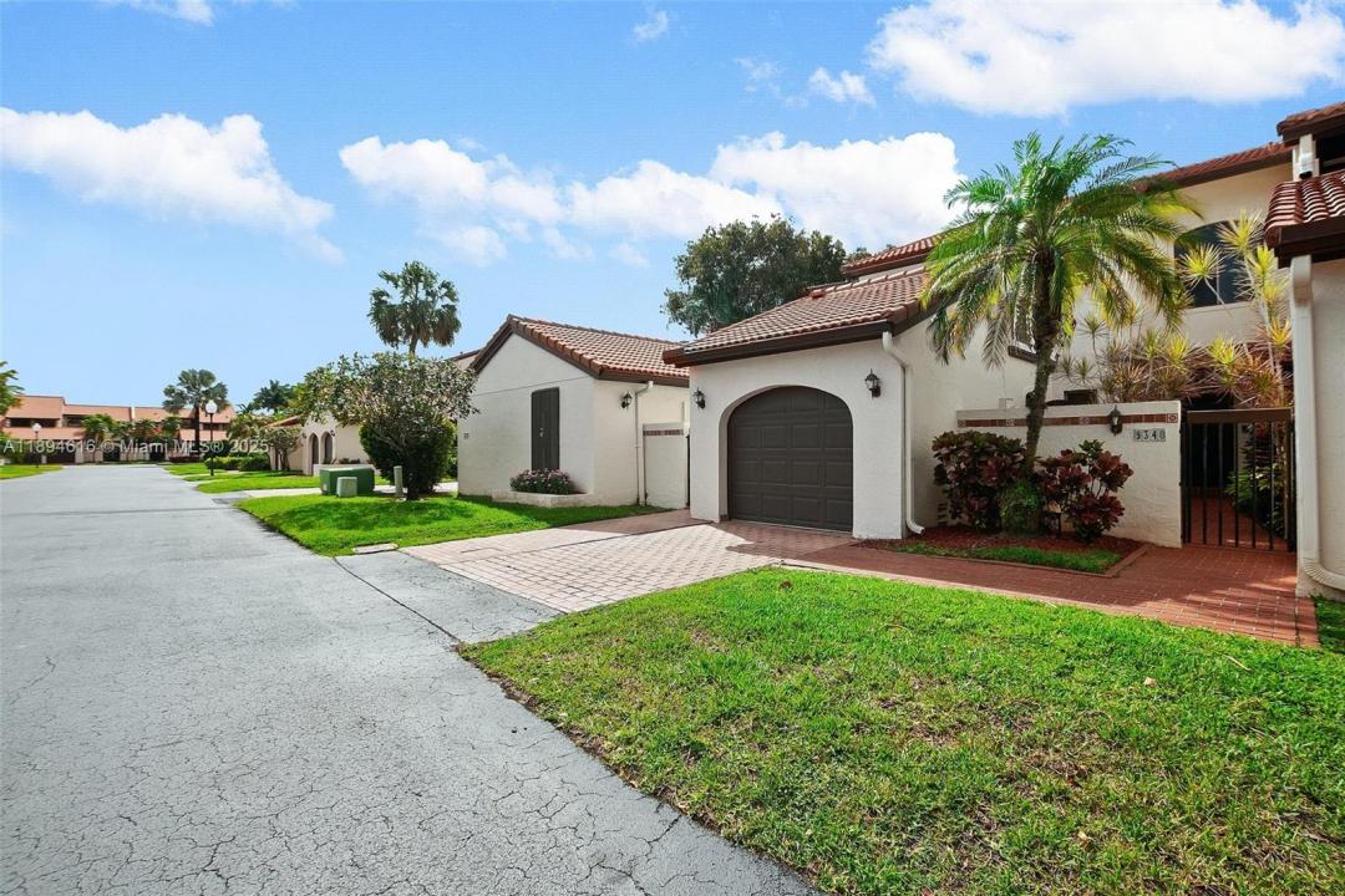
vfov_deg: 77.3
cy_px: 448
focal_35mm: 15
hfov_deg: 100.4
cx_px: 672
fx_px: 560
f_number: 8
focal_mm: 10
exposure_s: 1/400
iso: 200
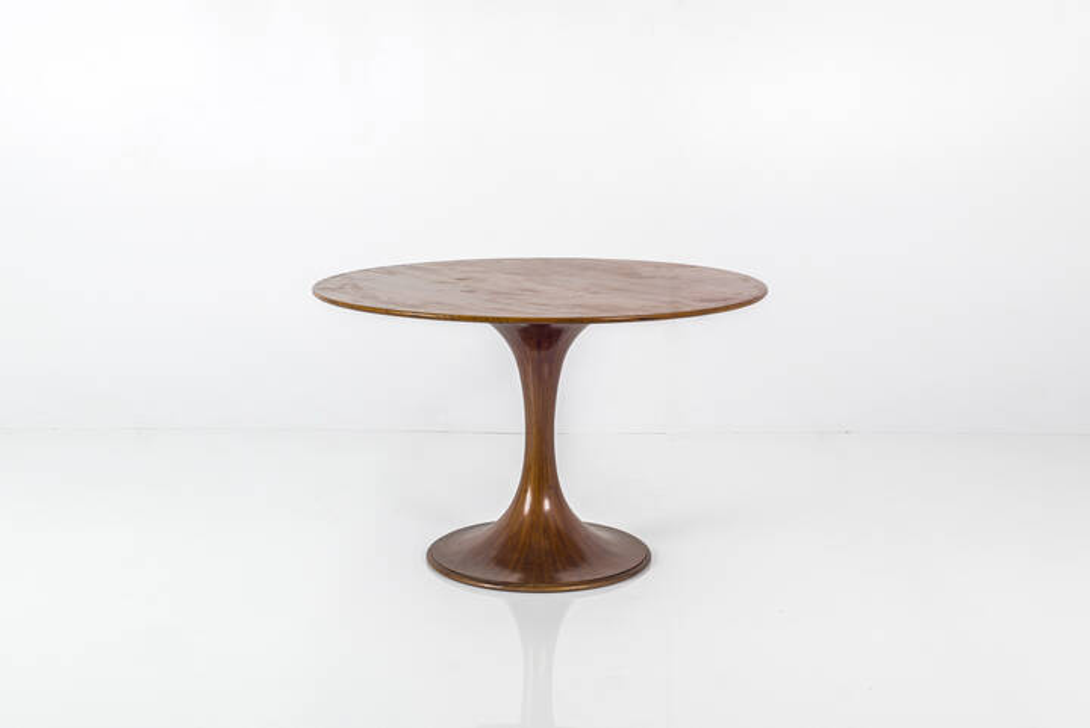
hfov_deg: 39.6
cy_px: 364
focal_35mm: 50
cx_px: 545
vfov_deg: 27.0
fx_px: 1515
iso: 100
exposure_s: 1/200
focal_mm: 50
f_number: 10
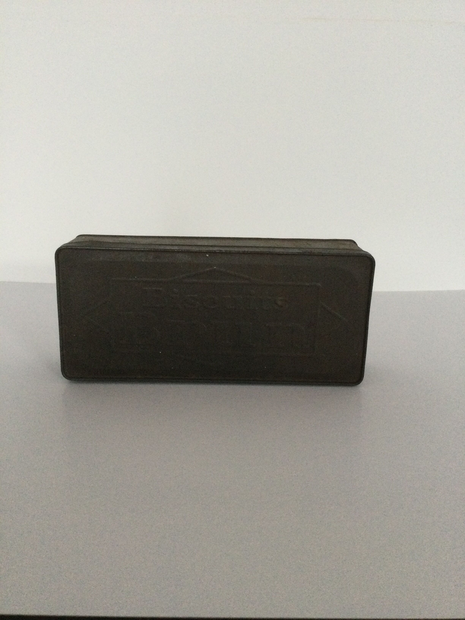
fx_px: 555
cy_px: 310
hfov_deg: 45.4
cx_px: 232
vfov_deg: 58.4
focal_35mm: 31
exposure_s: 1/25
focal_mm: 3.3
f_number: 2.4
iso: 200
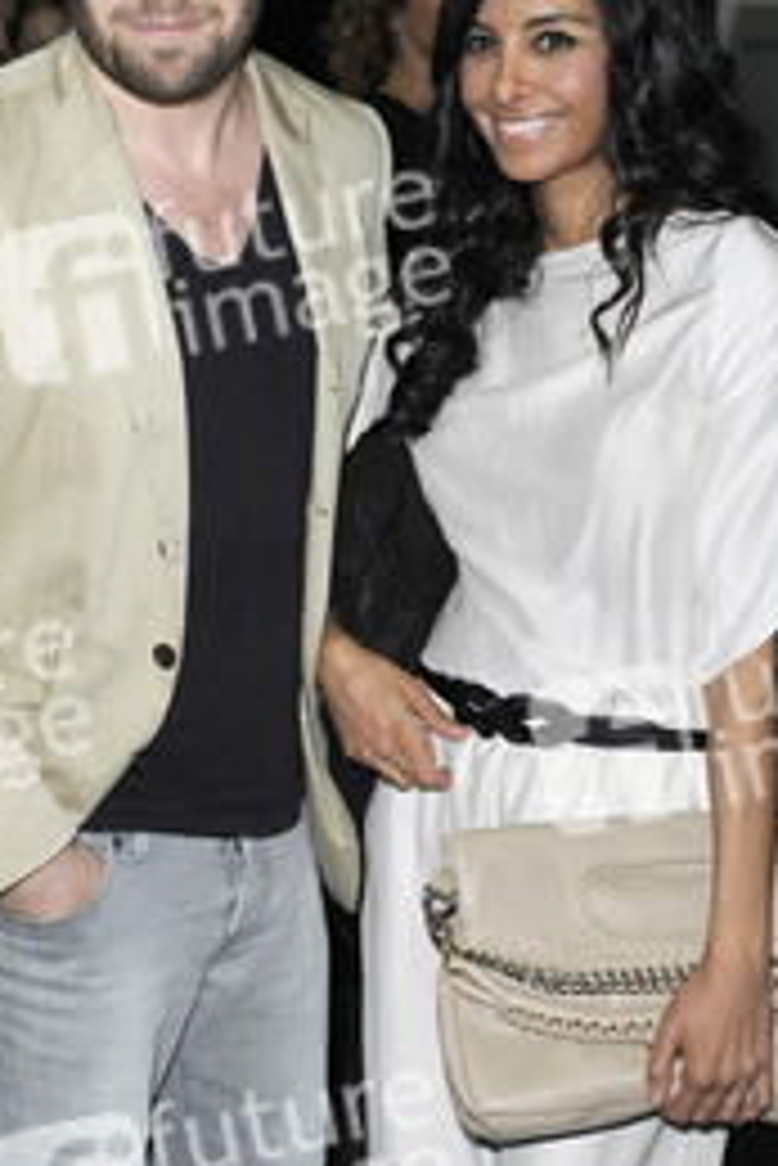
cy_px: 504
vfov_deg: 29.6
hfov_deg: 20.0
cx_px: 353
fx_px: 2201
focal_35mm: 68
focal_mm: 44
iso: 640
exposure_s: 1/160
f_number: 5.6
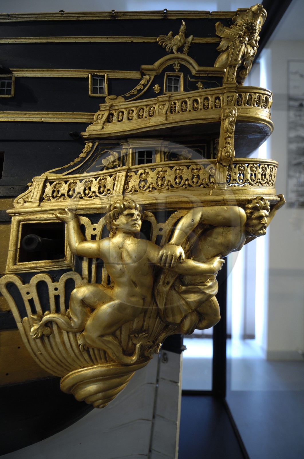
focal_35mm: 18
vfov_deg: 90.1
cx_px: 152
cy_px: 230
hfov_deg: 67.2
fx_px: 229
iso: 100
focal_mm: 12
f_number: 4
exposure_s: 1/2
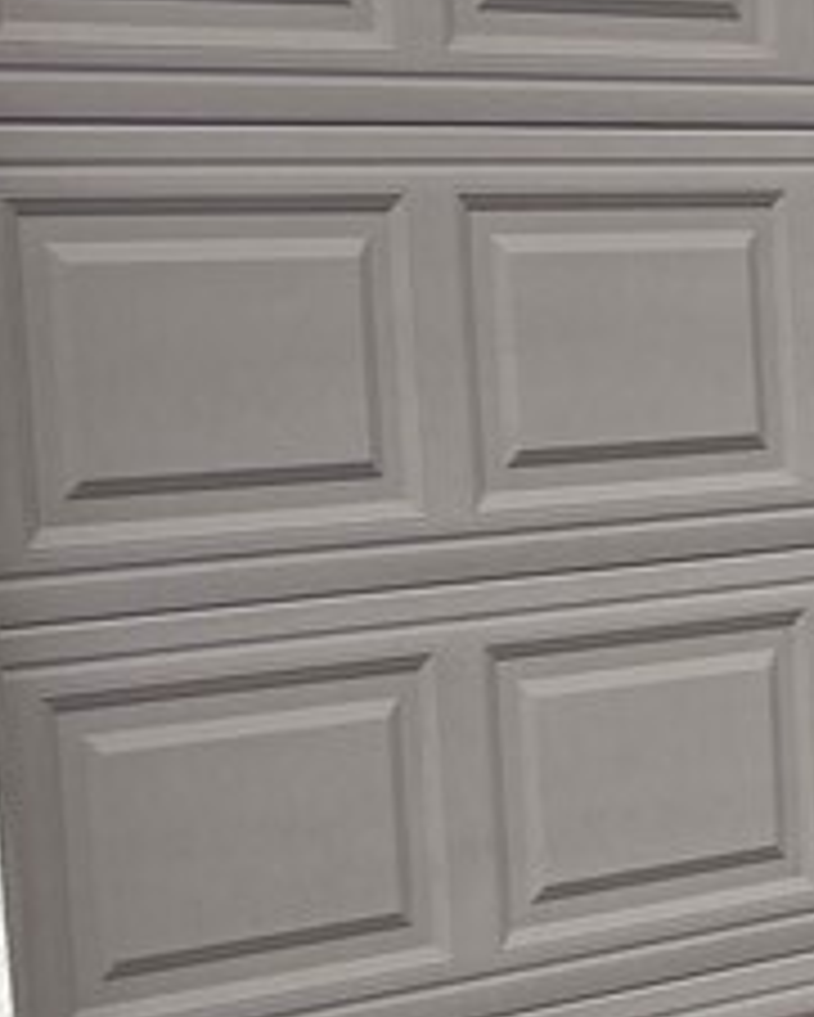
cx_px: 1066
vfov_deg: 16.6
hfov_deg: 13.0
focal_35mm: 115
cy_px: 792
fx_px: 3461
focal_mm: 5.1
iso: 50
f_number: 1.6
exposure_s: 1/7874
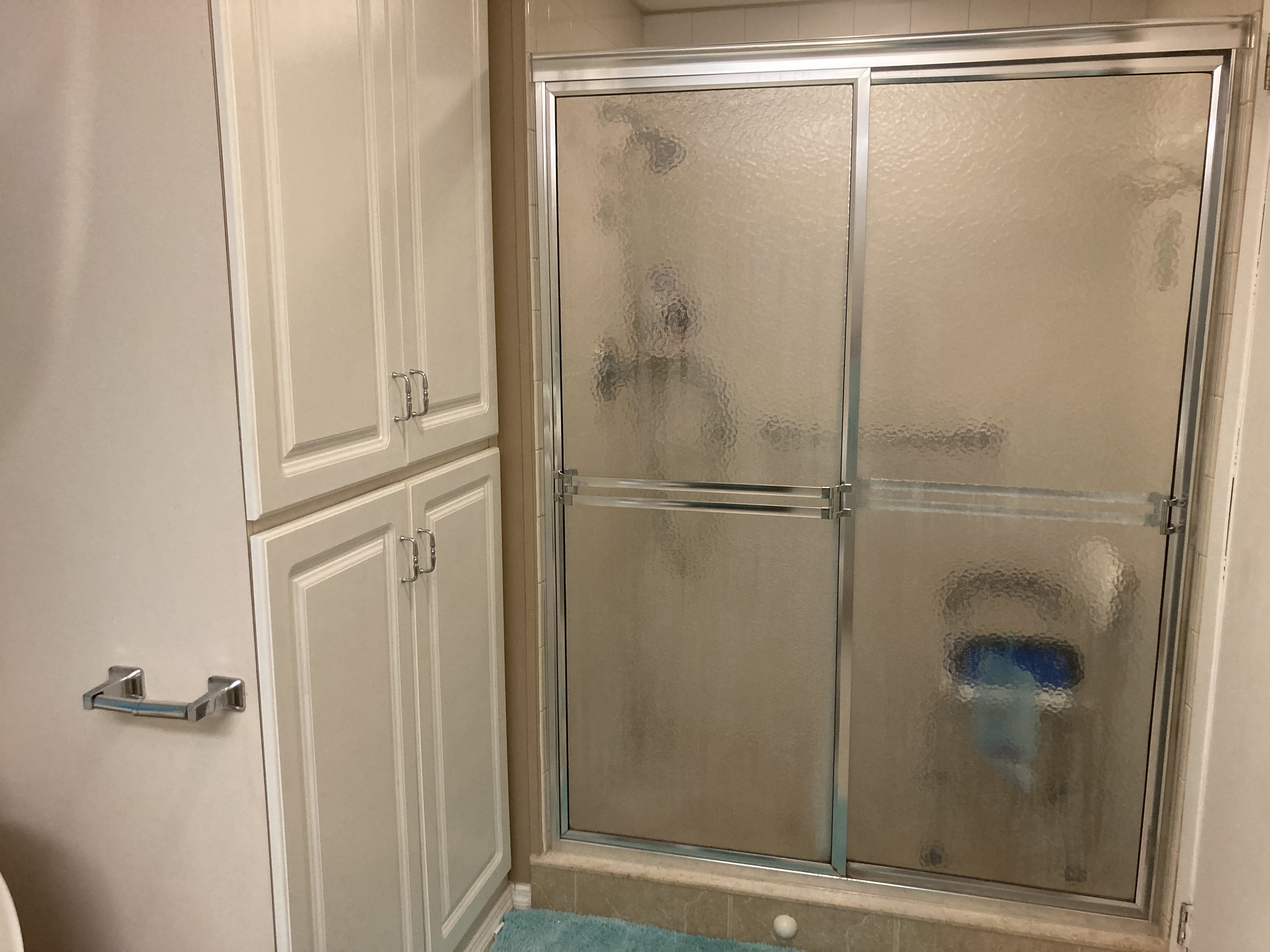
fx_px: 1027
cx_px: 635
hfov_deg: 63.4
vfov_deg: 49.7
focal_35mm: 28
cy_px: 476
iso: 200
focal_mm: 3.99
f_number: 1.8
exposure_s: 1/60
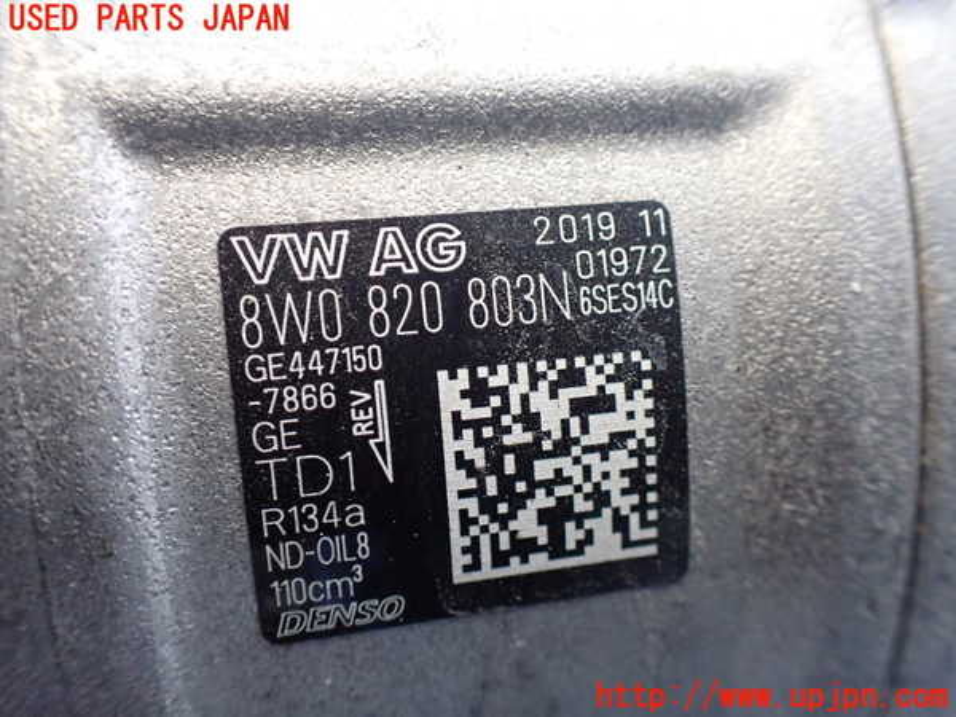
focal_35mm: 30
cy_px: 358
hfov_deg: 60.0
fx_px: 829
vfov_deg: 46.8
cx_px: 478
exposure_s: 1/50
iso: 800
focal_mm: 5.4
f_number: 2.3
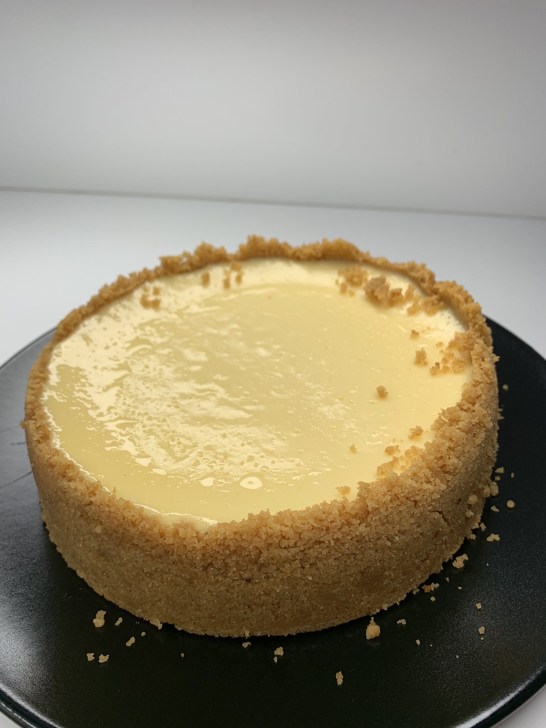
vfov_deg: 67.3
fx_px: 547
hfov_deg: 53.1
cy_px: 364
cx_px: 273
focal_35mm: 26
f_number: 1.8
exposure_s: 1/408
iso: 25
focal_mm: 4.25
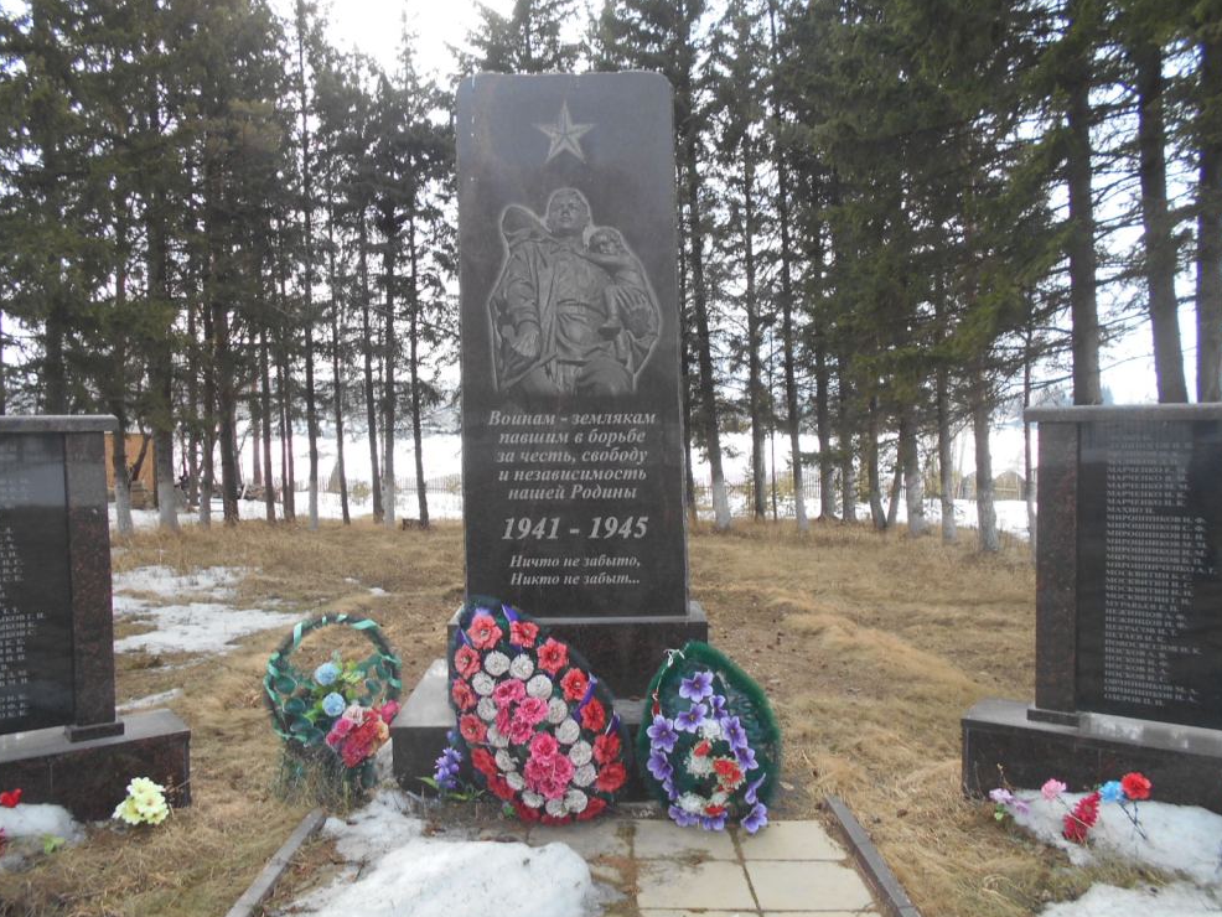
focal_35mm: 27
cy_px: 471
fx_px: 953
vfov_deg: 51.4
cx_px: 600
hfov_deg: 65.3
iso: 80
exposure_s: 1/200
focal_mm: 4.6
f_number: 3.2
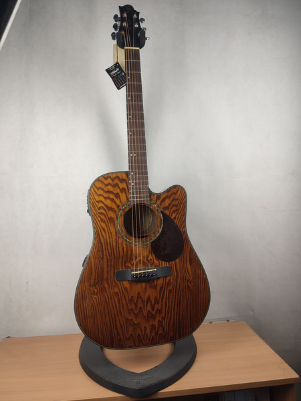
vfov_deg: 71.6
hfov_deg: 56.8
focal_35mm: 24
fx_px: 278
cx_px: 150
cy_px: 200
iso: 202
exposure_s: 1/50
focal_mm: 5.89
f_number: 1.89
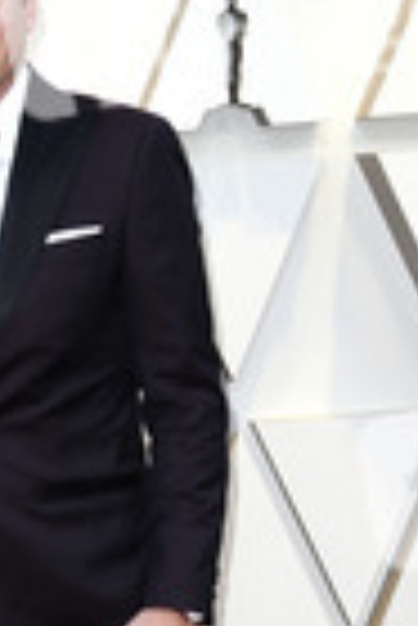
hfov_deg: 8.4
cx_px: -178
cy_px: 689
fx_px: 2797
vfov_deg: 12.5
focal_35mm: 161
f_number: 8
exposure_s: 1/250
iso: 800
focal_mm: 56
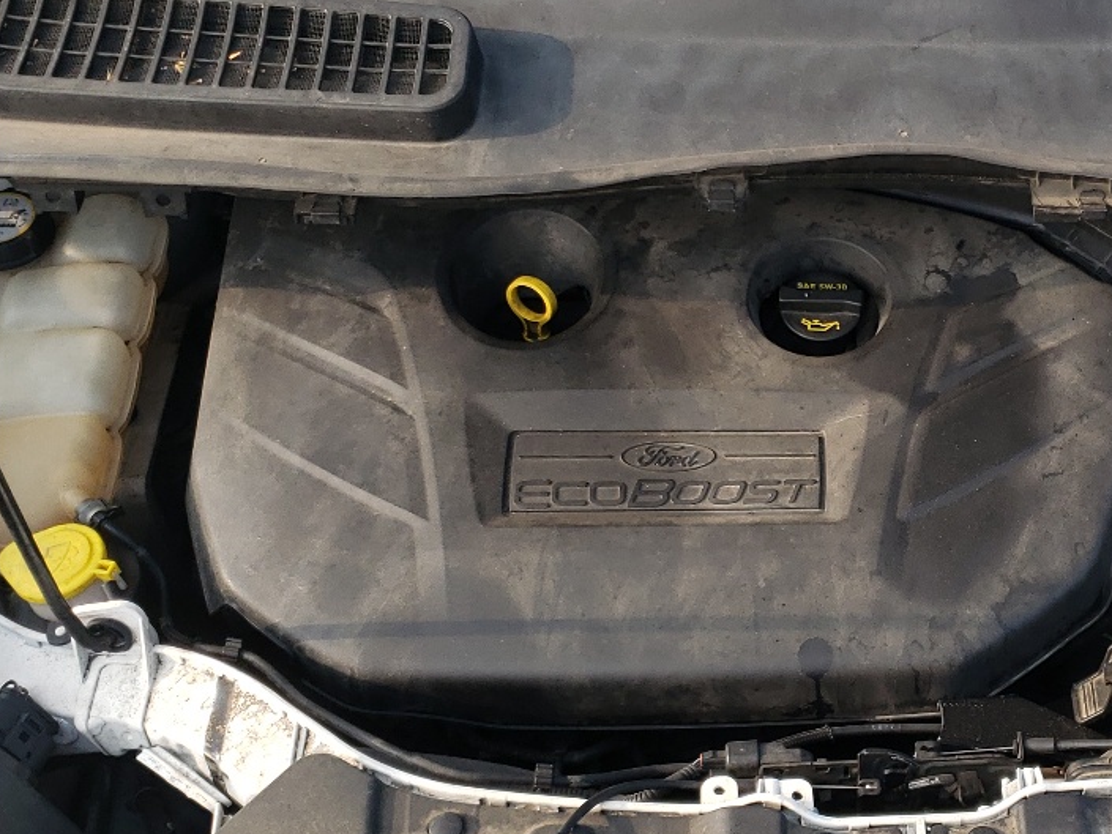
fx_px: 1896
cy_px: 464
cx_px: 871
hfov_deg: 31.9
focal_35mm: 59
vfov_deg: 24.8
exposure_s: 1/588
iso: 50
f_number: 1.5
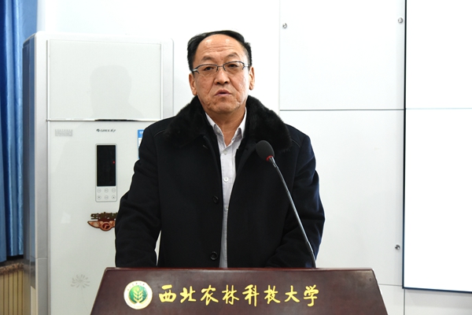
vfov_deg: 21.9
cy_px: 158
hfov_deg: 32.4
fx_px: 813
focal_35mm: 62
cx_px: 236
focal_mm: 62
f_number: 5.6
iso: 3200
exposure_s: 1/125
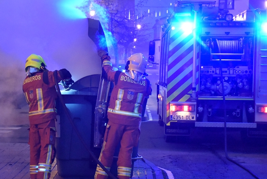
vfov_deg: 15.1
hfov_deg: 22.3
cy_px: 94
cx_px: 119
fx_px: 676
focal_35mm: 91
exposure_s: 1/60
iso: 6400
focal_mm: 42
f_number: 4.5
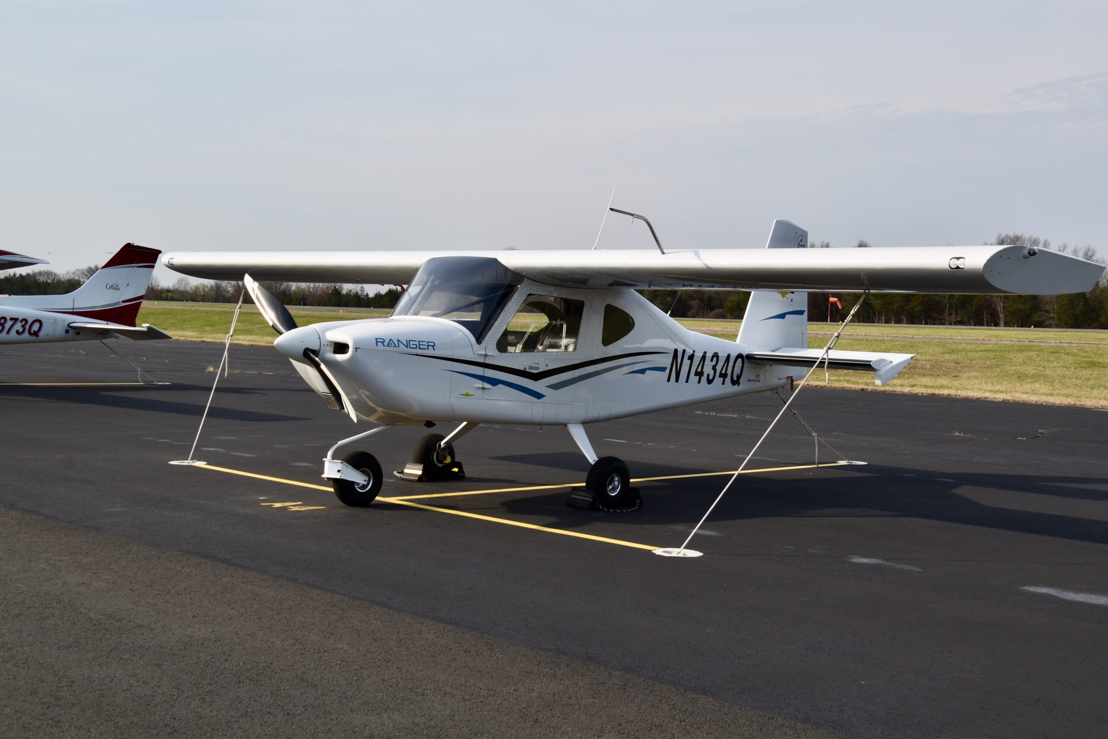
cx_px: 554
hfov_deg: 42.3
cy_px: 370
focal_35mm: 46
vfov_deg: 28.9
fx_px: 1431
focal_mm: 31
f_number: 9
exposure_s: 1/200
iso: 100
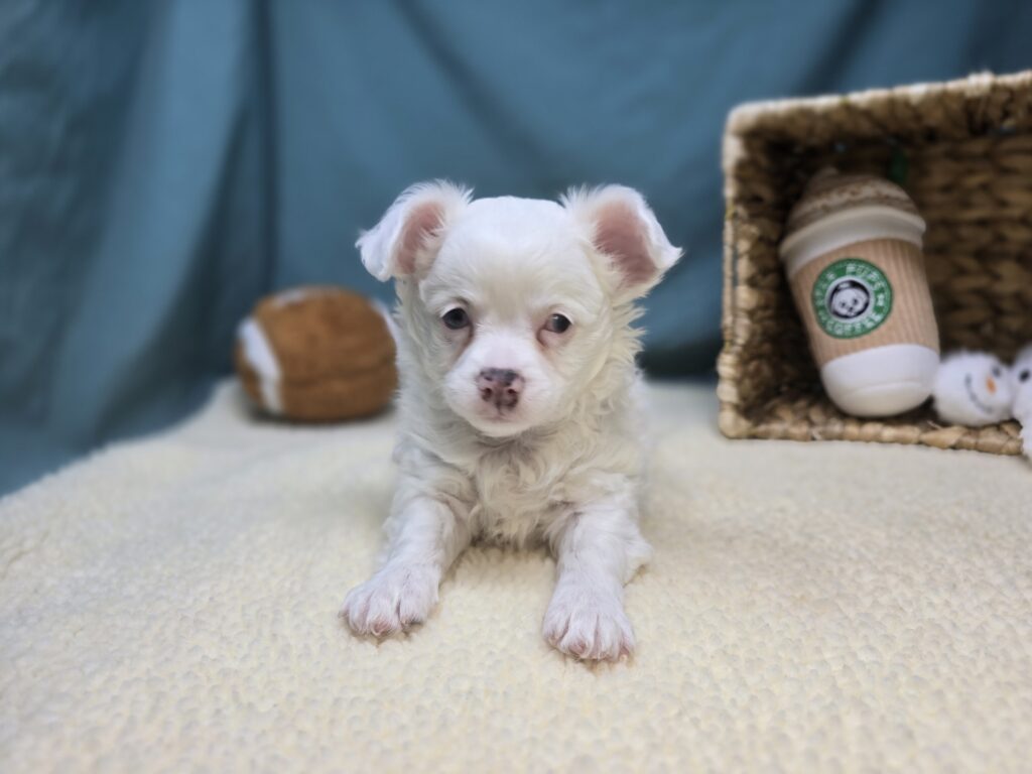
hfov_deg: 73.9
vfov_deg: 58.9
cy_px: 387
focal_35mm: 23
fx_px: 686
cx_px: 516
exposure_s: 1/120
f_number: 1.7
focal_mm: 6.3
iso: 40
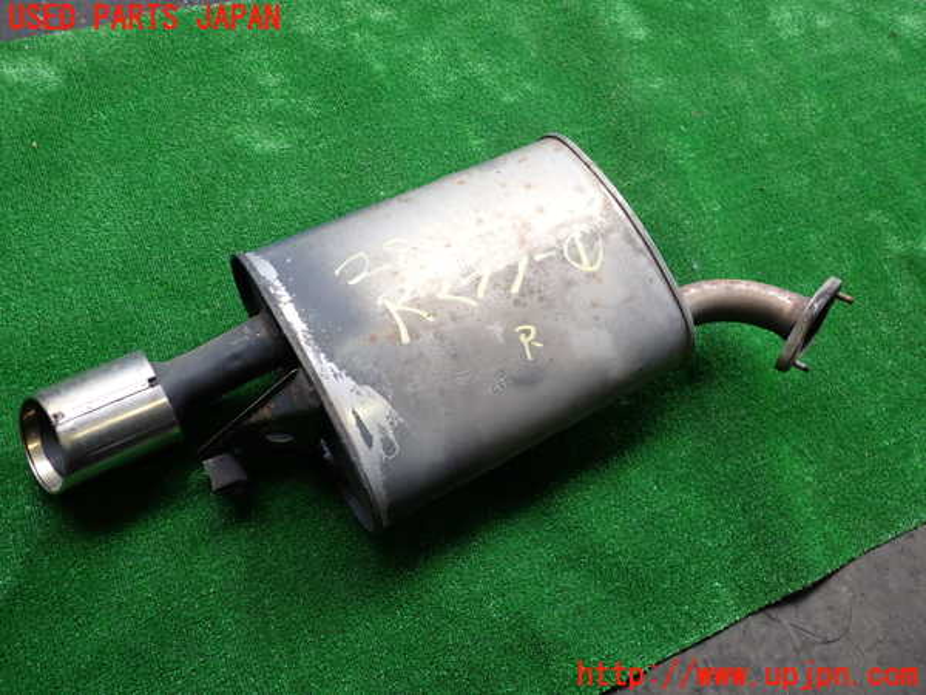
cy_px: 348
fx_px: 803
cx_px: 463
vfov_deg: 46.8
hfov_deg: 60.0
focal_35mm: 30
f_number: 2.3
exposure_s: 1/125
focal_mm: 5.4
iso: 100
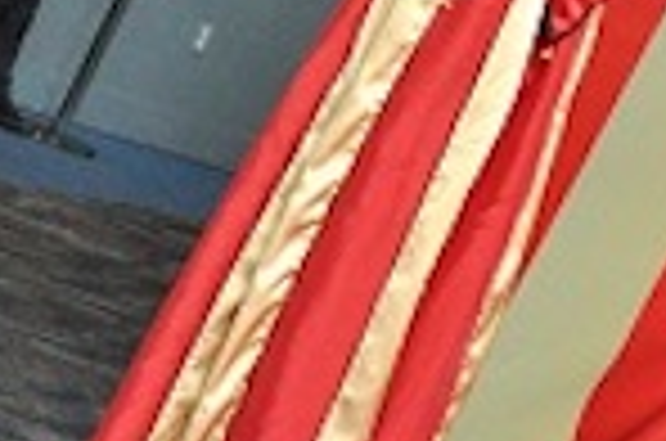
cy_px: 254
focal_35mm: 188
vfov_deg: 7.3
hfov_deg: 10.2
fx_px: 3471
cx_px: 1310
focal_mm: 31
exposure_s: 1/500
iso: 2000
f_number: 2.8
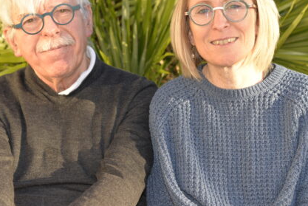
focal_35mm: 92
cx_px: 149
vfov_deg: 14.8
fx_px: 788
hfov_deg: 22.1
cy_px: 49
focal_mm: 50
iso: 100
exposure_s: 1/200
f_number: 4
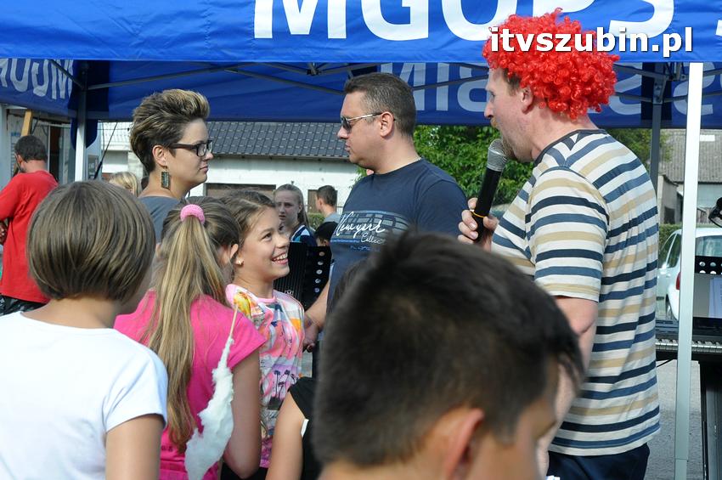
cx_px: 361
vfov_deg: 18.1
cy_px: 240
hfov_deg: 27.0
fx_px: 1503
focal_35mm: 75
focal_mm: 50
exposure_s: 1/500
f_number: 11
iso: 800
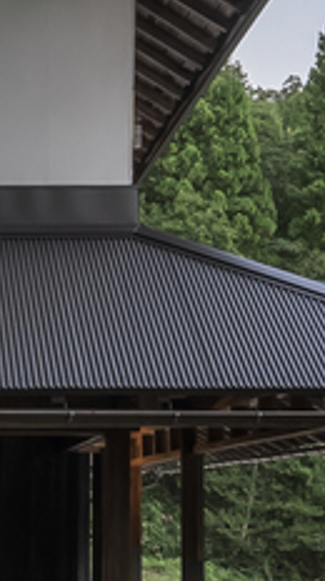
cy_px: 70
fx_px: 1460
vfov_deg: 22.0
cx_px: -426
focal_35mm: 95
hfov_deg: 11.0
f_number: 14
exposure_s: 2
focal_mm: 14
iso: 50
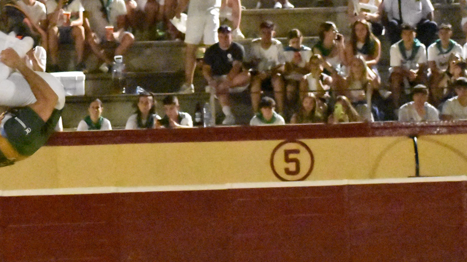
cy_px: 162
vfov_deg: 3.9
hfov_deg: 6.9
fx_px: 3881
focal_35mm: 313
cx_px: 34
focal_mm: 75
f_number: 5
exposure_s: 1/400
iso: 25600
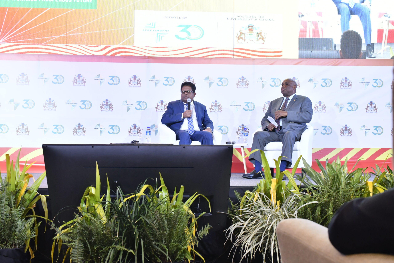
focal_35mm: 52
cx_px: 197
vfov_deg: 26.0
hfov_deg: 38.2
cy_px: 132
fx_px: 569
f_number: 6.3
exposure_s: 1/60
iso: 1250
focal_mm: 35
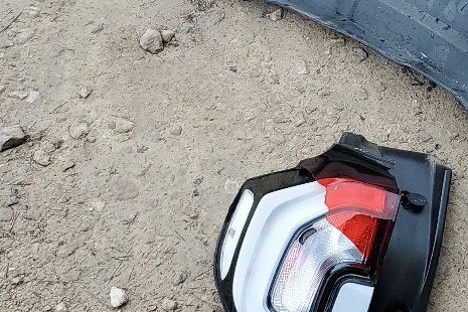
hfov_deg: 21.5
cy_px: 51
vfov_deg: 14.6
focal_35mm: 93
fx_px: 1209
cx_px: 402
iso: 50
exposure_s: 1/714
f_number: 1.5
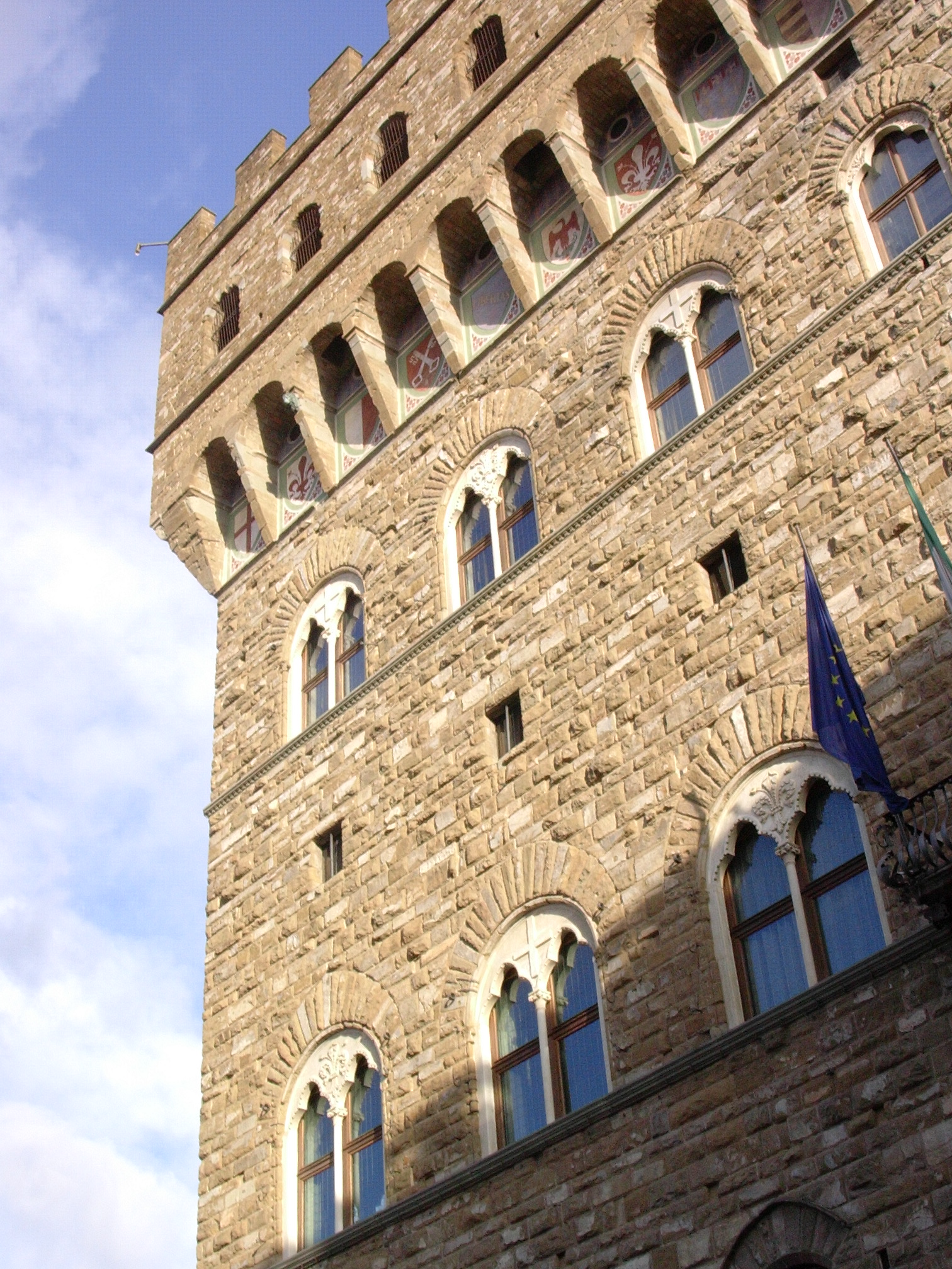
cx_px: 476
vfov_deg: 39.7
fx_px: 1760
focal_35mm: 48
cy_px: 634
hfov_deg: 30.3
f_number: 6
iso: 70
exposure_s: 1/144
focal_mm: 7.3
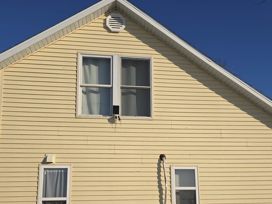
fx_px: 275
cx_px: 138
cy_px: 150
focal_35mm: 35
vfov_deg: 39.7
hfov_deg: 52.6
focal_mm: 6.3
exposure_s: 1/1794
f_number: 1.7
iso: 12
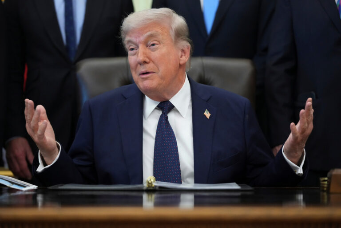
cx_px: 170
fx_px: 1061
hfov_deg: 18.3
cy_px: 114
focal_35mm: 112
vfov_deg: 12.2
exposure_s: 1/400
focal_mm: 112
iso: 5000
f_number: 2.8
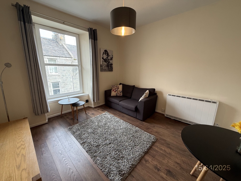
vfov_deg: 85.7
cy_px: 90
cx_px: 120
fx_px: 97
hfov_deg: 102.1
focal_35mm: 14
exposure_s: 1/100
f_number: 2.2
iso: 125
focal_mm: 2.22
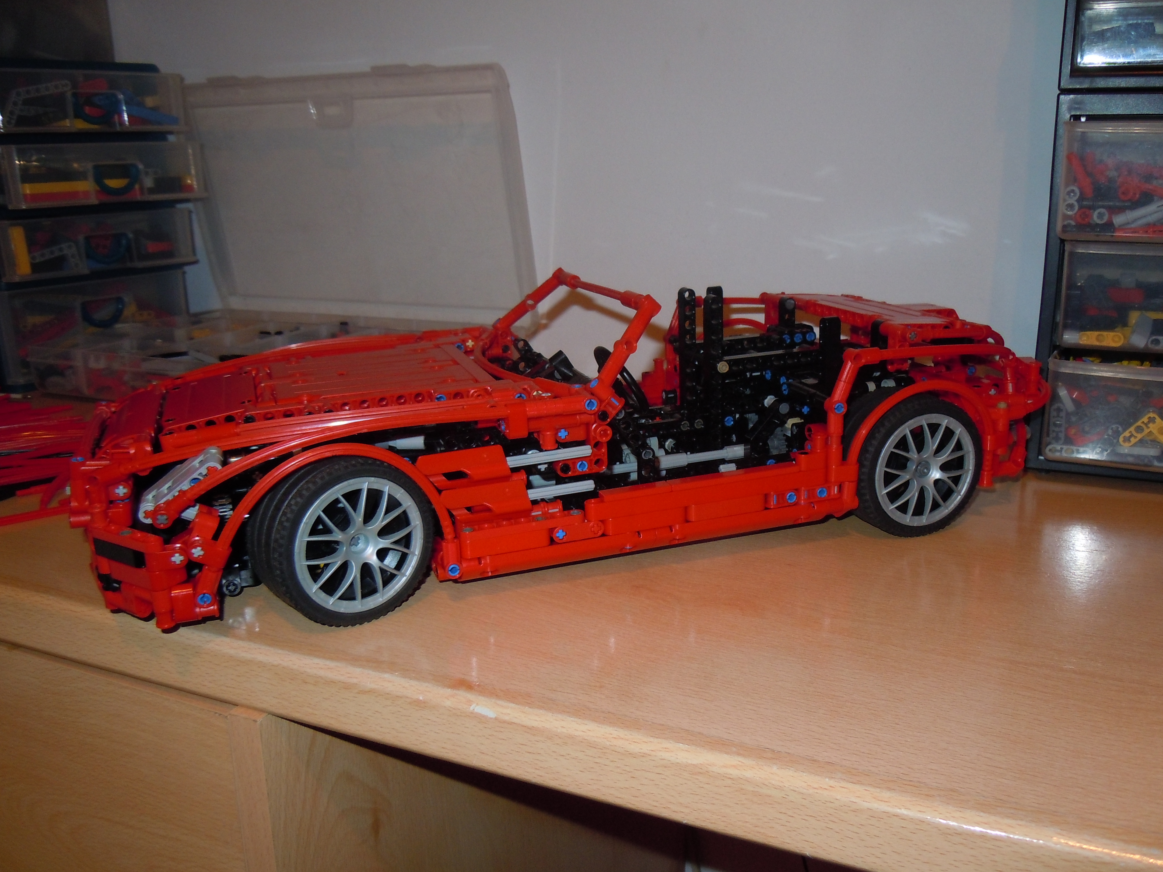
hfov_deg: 60.0
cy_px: 436
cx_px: 582
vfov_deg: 46.8
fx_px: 1008
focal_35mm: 30
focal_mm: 5.4
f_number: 3.5
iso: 200
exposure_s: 1/30
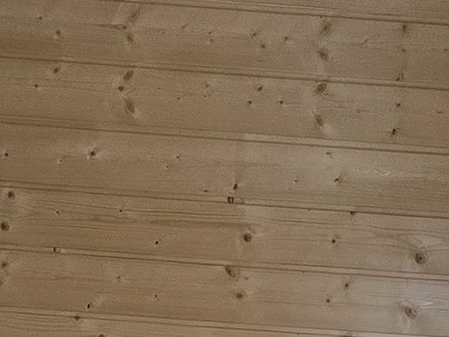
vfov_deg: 8.3
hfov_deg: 12.1
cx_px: 85
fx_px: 2114
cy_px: 844
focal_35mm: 163
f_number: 1.7
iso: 320
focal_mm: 6.3
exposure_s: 1/100
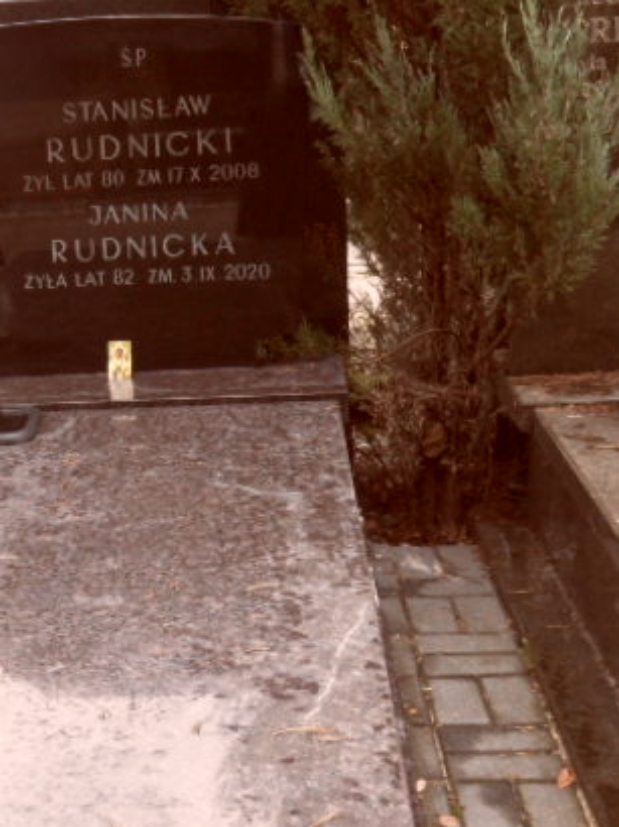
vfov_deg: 32.2
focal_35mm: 60
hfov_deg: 23.7
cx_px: 60
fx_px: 1432
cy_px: 450
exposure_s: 1/90
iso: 80
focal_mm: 3.9
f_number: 3.2
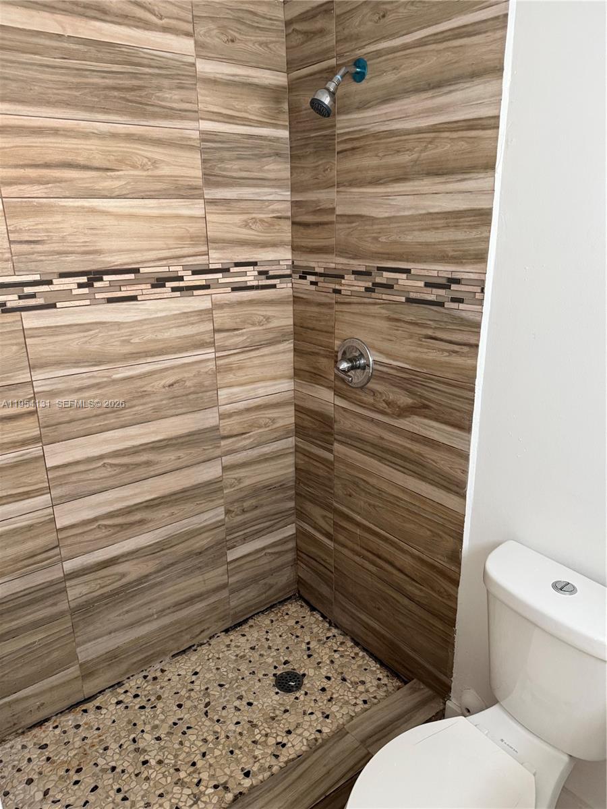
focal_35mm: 24
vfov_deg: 71.6
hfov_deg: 56.8
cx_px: 304
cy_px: 404
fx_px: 561
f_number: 1.78
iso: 400
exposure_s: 1/60
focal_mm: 6.76
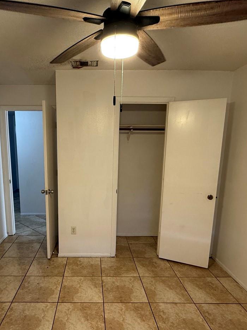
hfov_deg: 56.3
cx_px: 96
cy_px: 189
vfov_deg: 71.2
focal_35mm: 24
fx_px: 228
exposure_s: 1/60
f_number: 2.2
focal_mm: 2.22
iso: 200
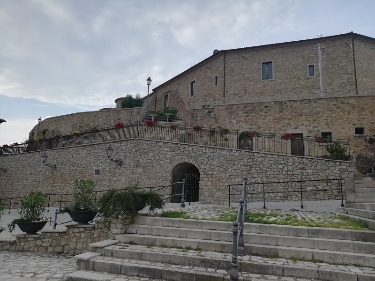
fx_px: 282
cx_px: 188
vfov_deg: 53.1
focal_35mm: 26
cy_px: 140
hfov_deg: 67.3
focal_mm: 3.21
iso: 50
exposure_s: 1/396
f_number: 2.2
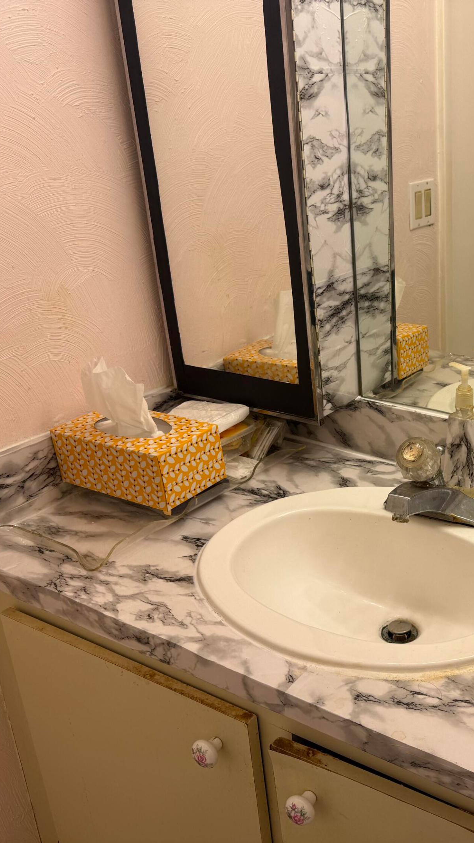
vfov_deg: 56.6
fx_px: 782
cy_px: 422
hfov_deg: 31.6
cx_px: 452
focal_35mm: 35
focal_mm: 6.76
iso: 50
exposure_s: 1/120
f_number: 1.78
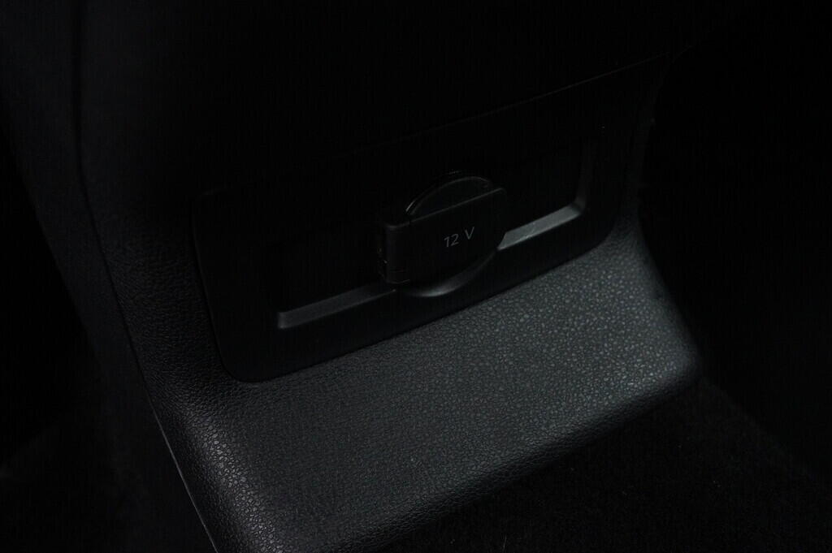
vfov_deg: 36.8
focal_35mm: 36
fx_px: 831
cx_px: 416
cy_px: 276
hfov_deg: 53.2
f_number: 5.6
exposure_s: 1/250
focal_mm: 24
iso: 6400
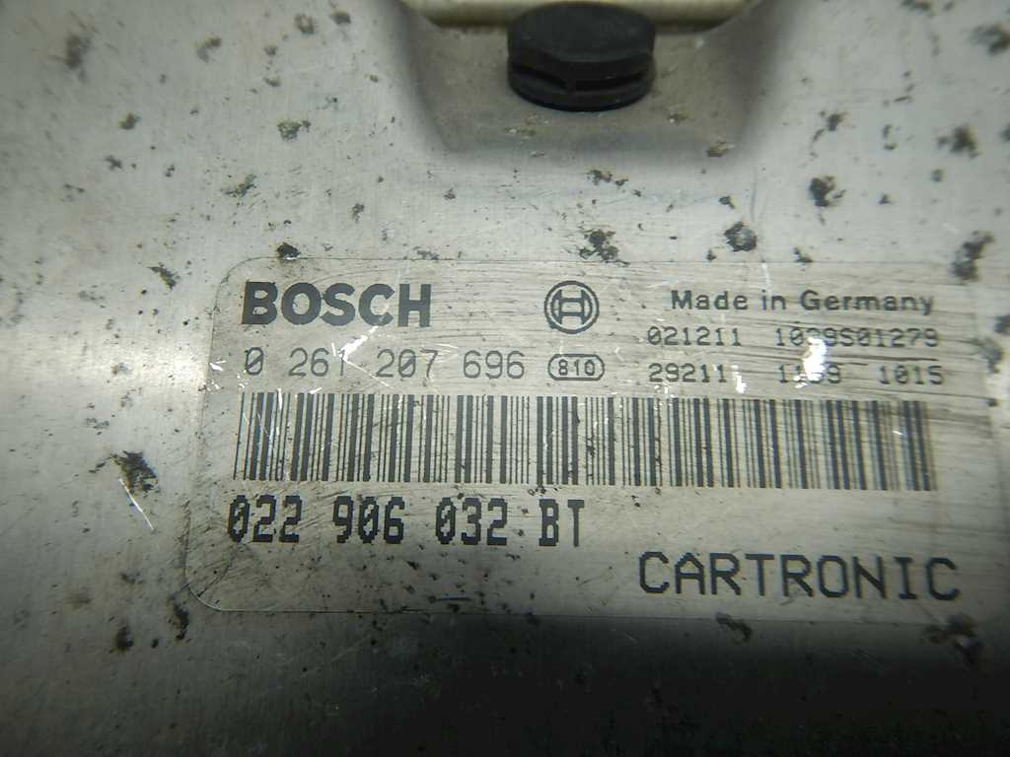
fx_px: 700
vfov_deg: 56.8
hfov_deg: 71.6
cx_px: 505
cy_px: 378
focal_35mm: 24
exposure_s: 1/50
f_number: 2.8
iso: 125
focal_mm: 4.3
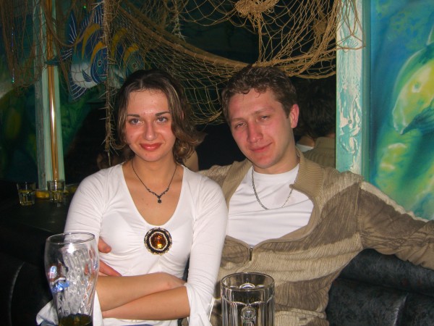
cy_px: 163
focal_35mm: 38
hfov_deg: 49.0
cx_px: 217
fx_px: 476
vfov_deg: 37.7
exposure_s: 1/60
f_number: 2.8
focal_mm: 7.9
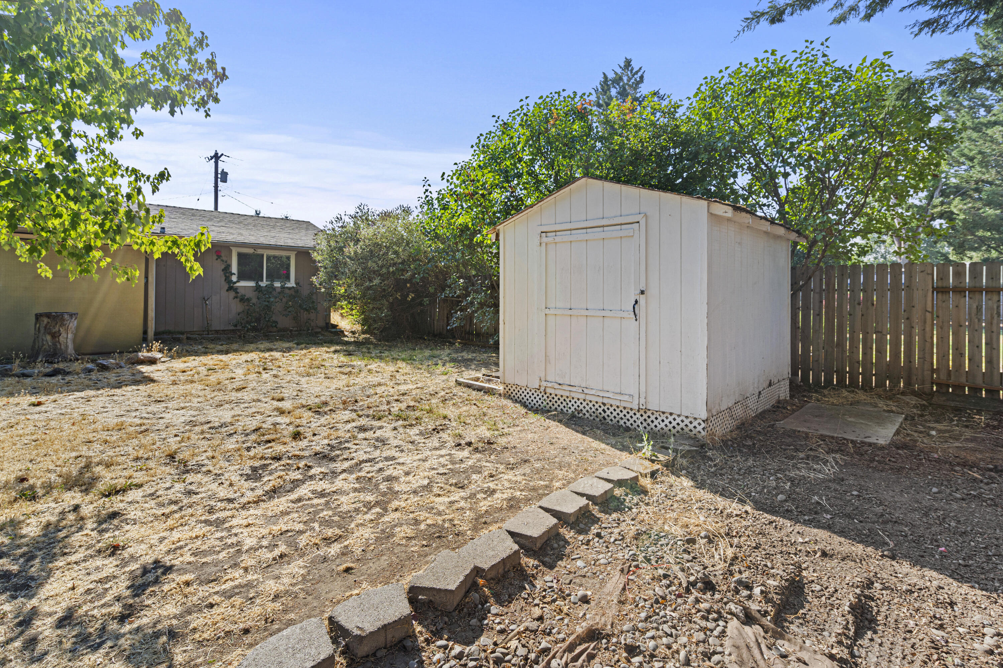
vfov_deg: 73.7
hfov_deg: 96.7
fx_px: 446
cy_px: 334
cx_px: 502
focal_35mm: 16
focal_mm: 16
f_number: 8
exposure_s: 1/125
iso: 250
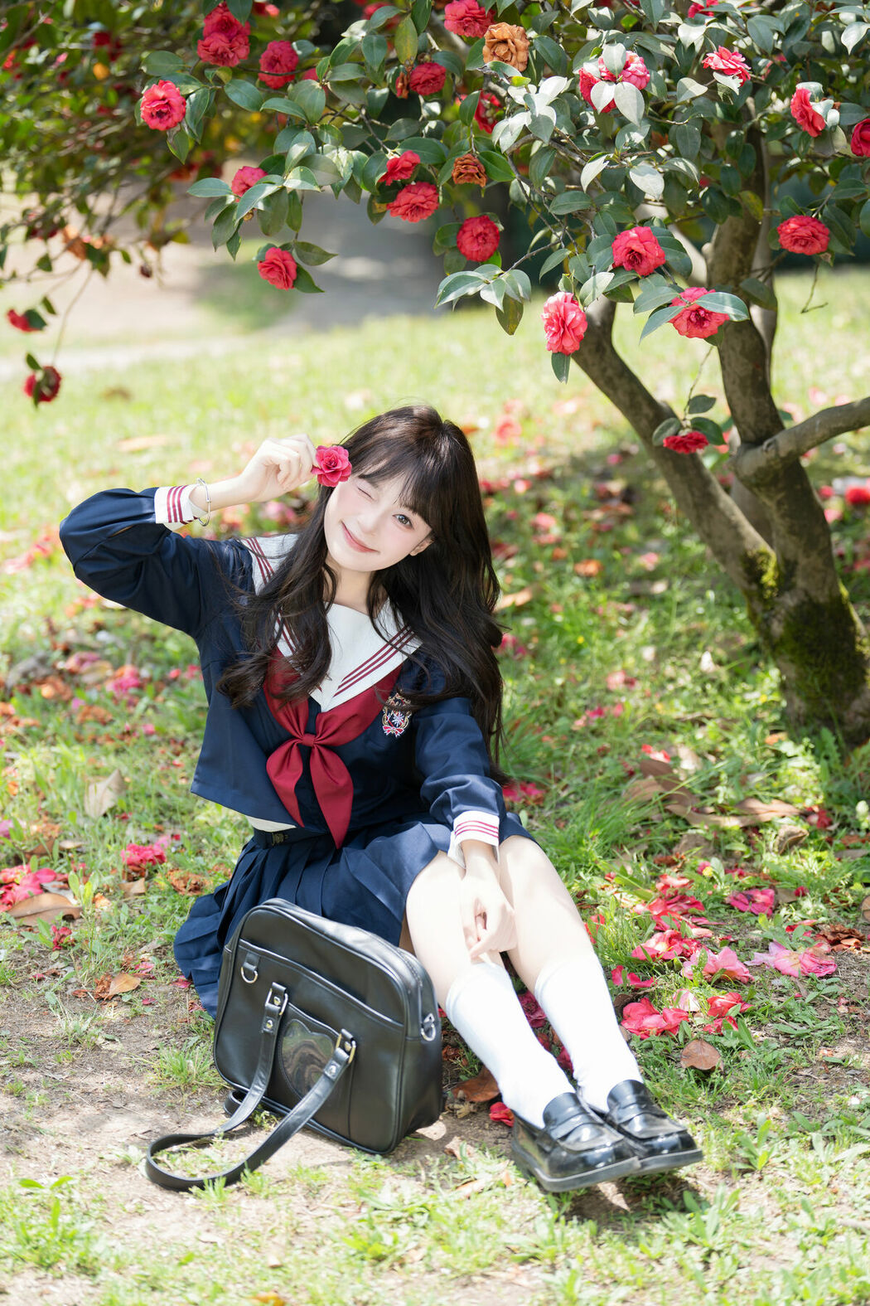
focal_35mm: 88
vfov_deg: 23.1
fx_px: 3190
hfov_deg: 15.5
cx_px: 435
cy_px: 653
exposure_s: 1/250
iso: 100
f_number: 2.8
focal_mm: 88
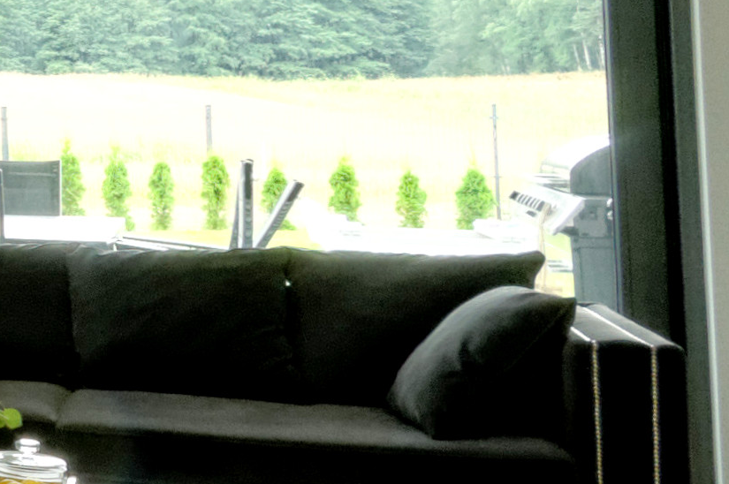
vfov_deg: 17.2
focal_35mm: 78
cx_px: -1136
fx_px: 1578
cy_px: 45
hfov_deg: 14.0
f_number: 10
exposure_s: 1/10
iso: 320
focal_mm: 10
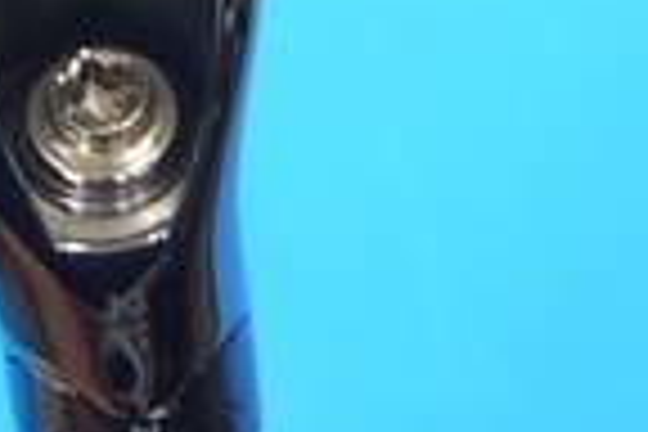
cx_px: -212
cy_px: -594
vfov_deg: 3.5
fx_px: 6965
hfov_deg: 5.3
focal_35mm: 387
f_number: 5.6
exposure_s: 1/60
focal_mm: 42
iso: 800
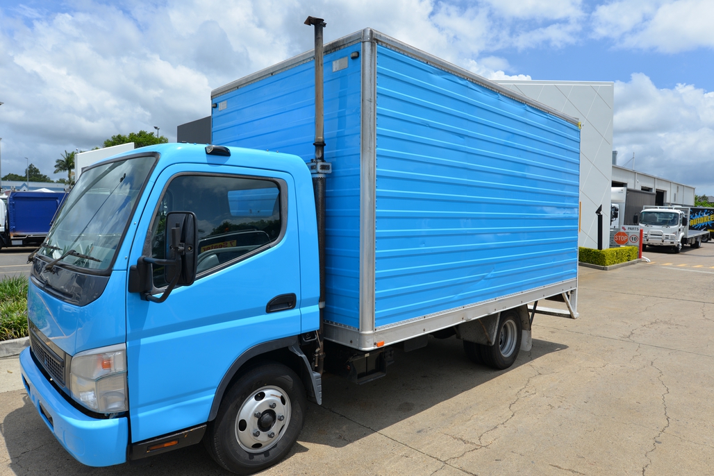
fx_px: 476
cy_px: 238
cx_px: 357
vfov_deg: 53.2
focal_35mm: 24
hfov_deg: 73.7
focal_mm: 24
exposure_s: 1/320
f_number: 9
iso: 100
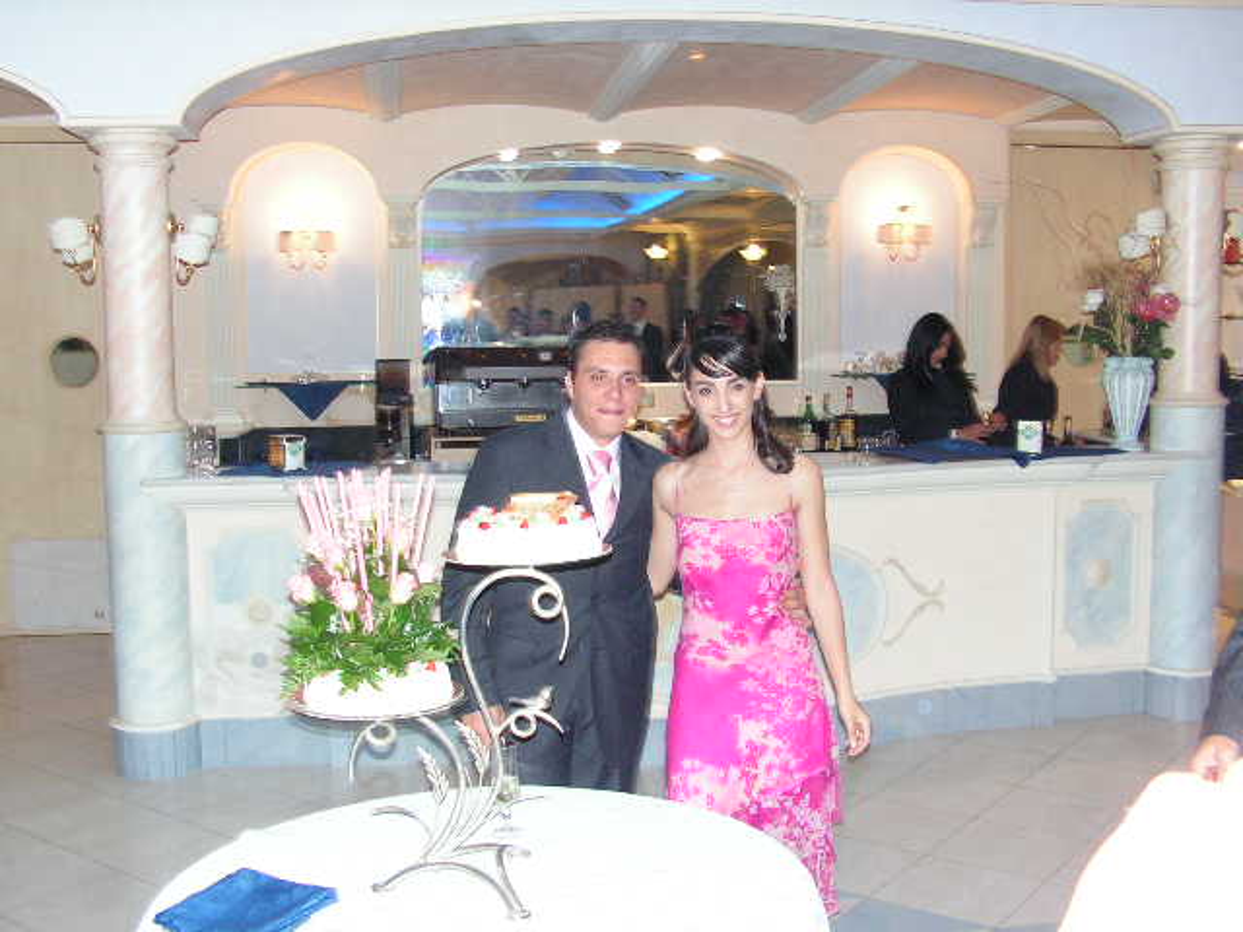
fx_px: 1365
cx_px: 622
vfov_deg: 37.7
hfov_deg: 49.0
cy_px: 466
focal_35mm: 38
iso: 200
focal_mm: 6.4
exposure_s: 1/40
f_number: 3.2
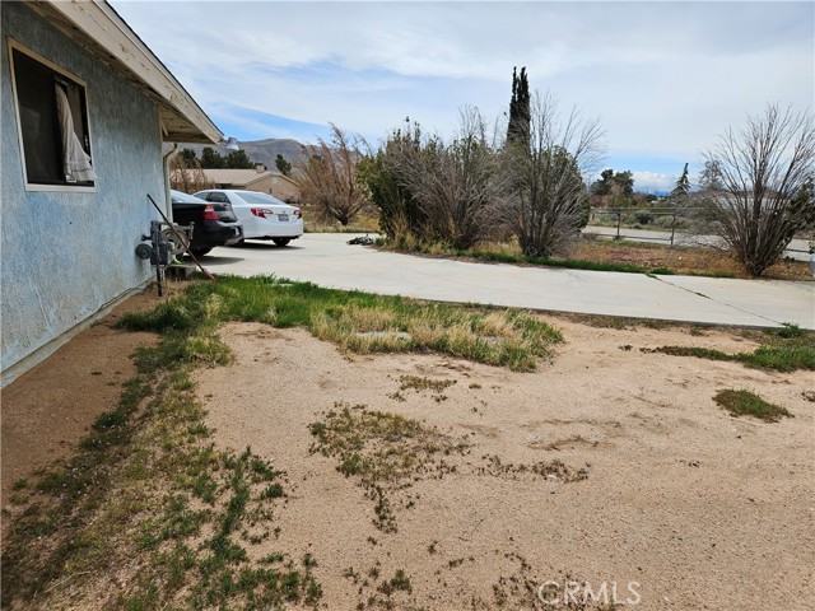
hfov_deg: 73.9
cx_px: 408
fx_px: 542
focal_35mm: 23
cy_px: 306
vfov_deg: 58.9
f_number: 1.8
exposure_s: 1/3455
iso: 25
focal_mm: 5.4
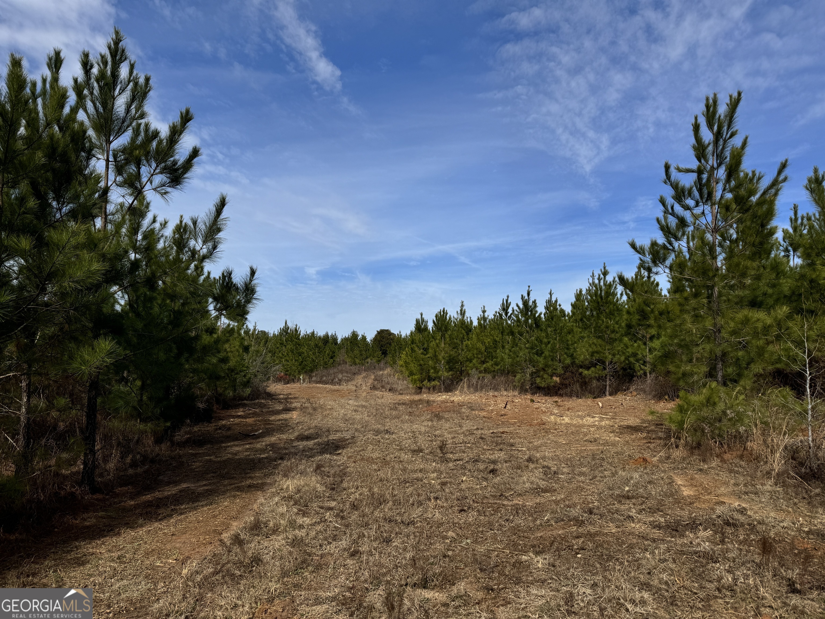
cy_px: 310
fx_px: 572
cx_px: 412
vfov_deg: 56.8
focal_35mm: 24
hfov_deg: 71.6
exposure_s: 1/7937
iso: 80
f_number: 1.78
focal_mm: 6.76
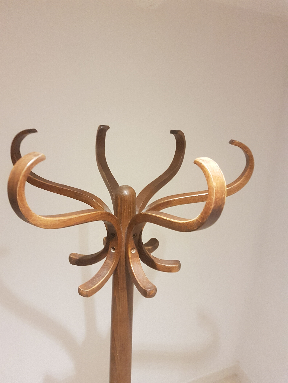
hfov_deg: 53.1
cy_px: 192
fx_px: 288
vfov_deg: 67.3
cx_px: 144
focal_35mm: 26
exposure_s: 1/25
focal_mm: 4.2
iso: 200
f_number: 1.7
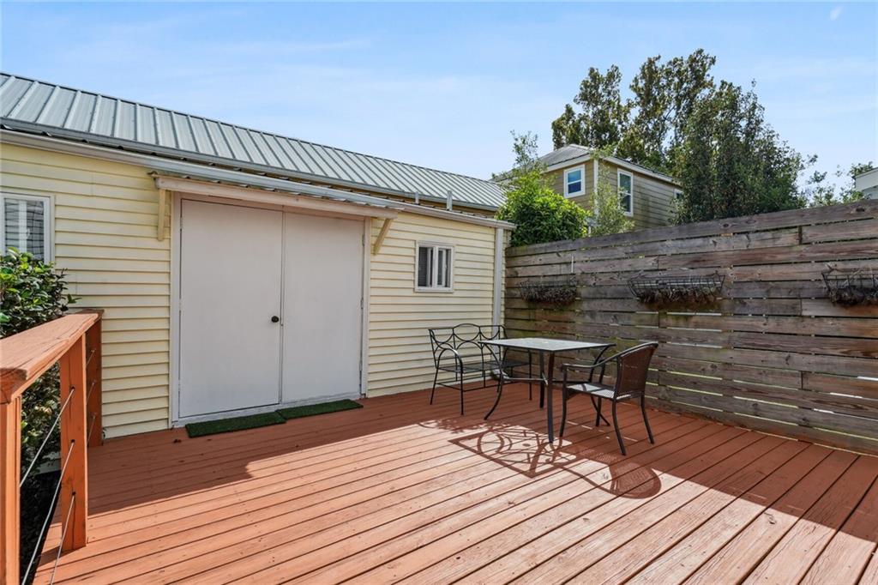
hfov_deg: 93.3
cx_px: 439
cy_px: 292
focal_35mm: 17
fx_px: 414
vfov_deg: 70.4
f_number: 11
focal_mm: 17
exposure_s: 1/1000
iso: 800
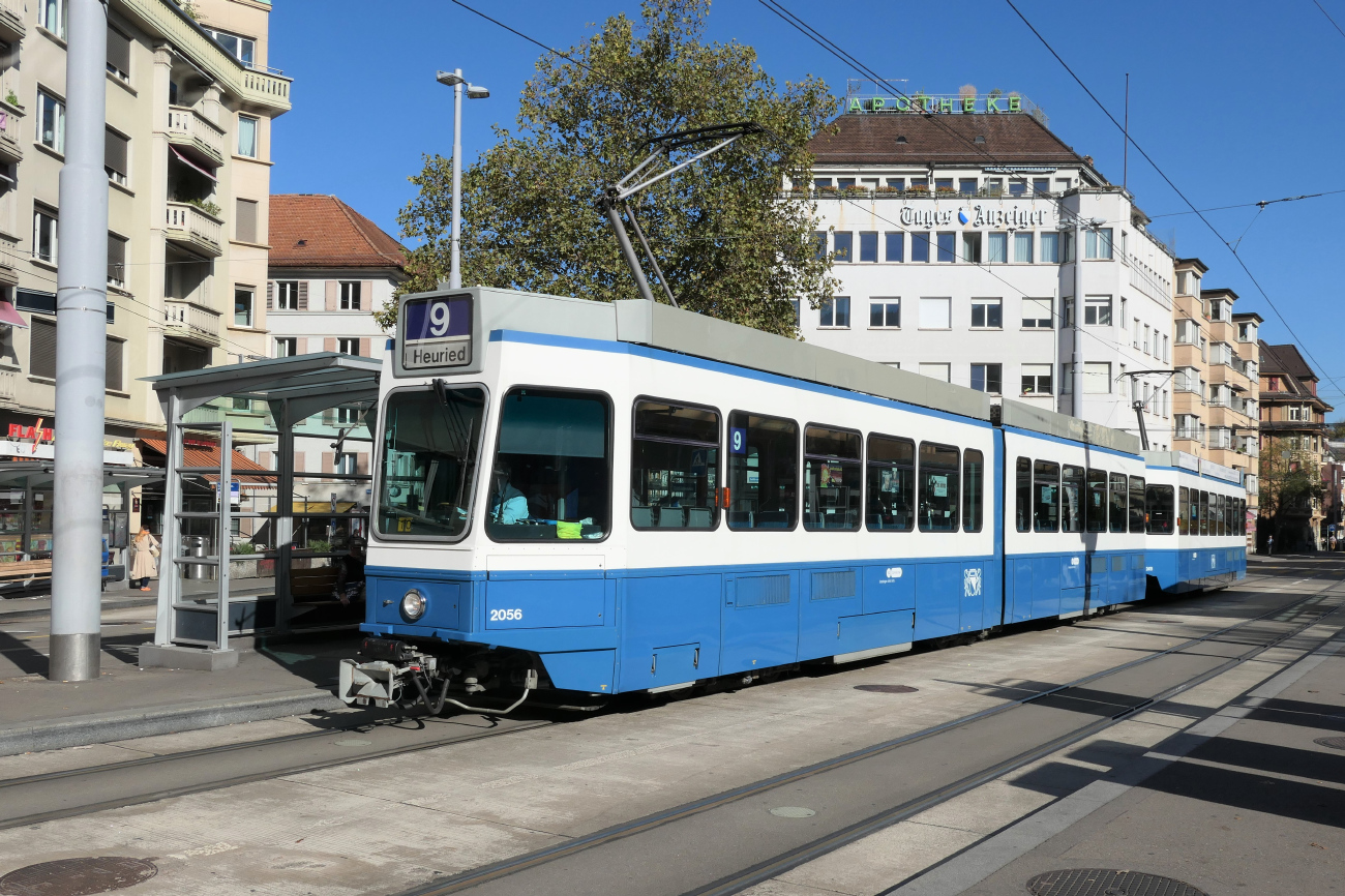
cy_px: 448
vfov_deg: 43.6
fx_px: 1120
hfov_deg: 61.9
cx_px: 672
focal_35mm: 30
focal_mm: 10.9
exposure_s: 1/1000
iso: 200
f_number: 7.1
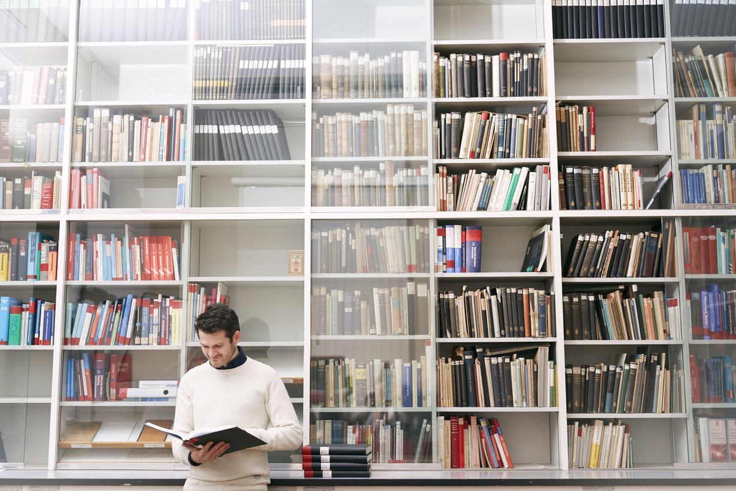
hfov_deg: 47.4
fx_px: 838
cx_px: 368
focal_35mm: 41
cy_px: 246
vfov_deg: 32.6
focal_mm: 41
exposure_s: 1/100
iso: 125
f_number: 3.2
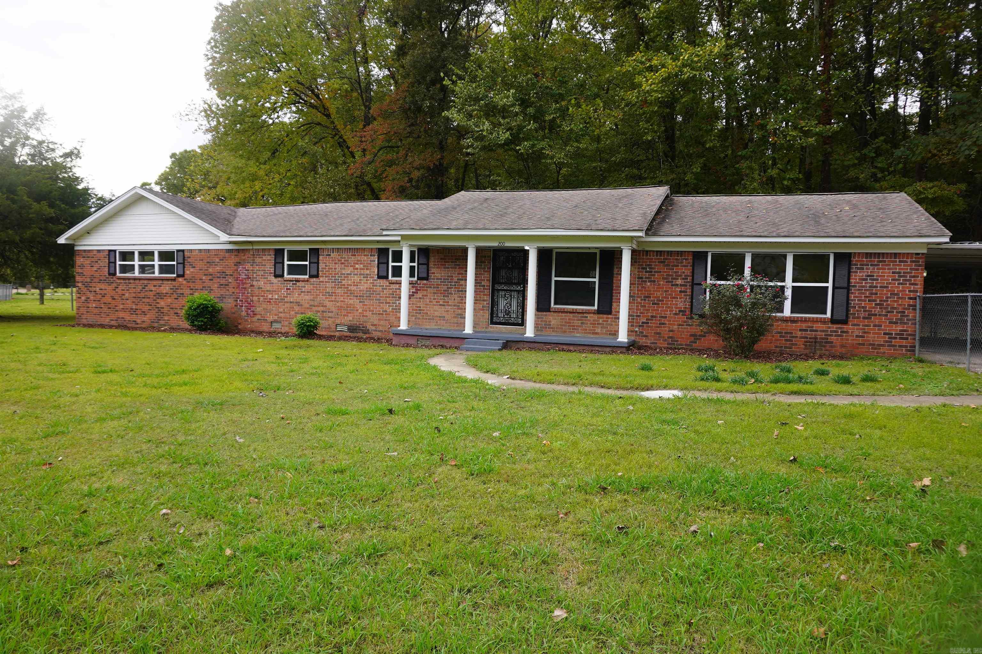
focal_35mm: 24
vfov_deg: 53.1
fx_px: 655
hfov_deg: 73.7
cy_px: 327
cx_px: 491
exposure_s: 1/125
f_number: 5
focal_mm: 16
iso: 100
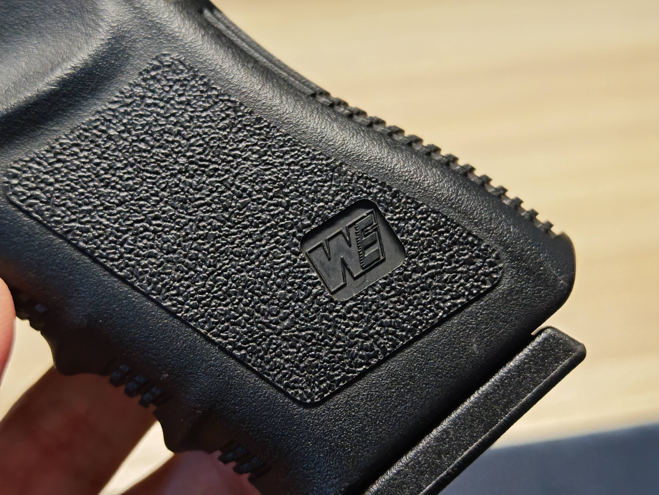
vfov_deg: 30.3
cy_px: 248
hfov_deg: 39.7
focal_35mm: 48
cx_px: 330
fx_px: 914
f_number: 2
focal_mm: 6.83
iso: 200
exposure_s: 1/100
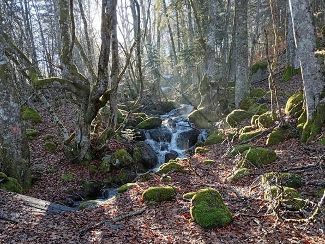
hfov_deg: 50.1
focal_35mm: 37
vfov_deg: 37.4
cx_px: 159
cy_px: 192
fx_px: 347
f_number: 1.8
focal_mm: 3.98
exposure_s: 1/50
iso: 130
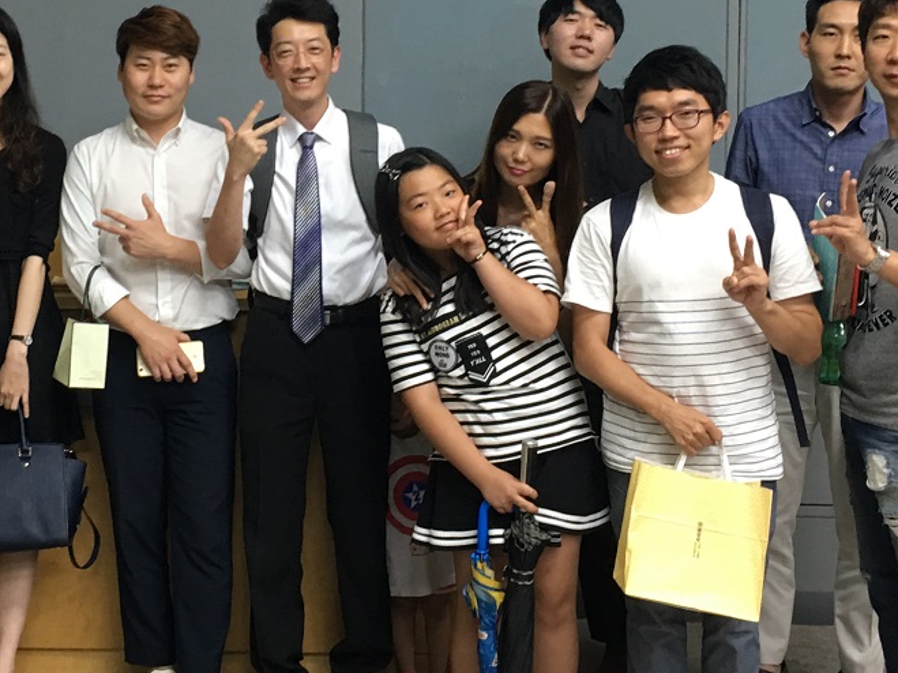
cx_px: 202
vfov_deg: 22.0
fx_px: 1712
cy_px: 151
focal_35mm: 66
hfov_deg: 28.9
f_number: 2.2
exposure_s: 1/15
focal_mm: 4.15
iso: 32
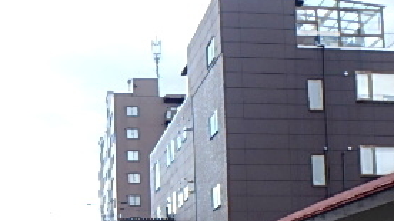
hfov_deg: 38.5
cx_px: 118
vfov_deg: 20.4
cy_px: 299
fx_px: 553
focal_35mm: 53
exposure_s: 1/250
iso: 125
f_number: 3.5
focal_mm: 3.7
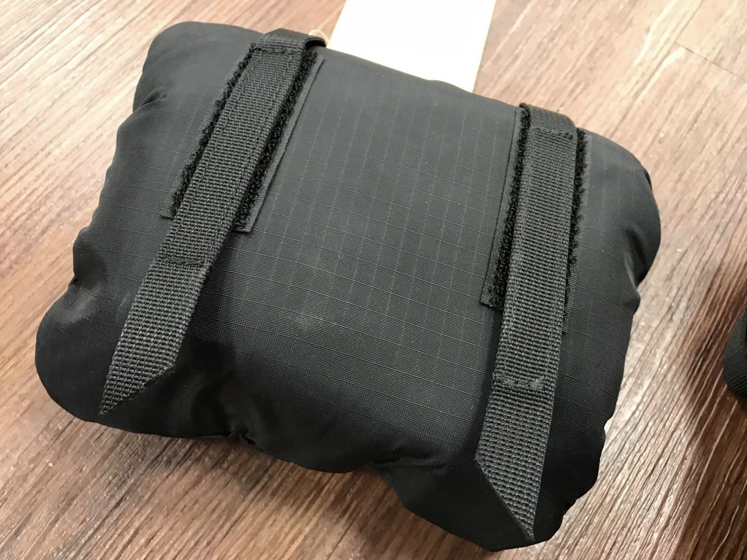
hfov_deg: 63.4
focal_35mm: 28
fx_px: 604
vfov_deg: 49.7
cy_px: 280
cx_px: 374
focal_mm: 3.99
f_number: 1.8
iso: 100
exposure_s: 1/14
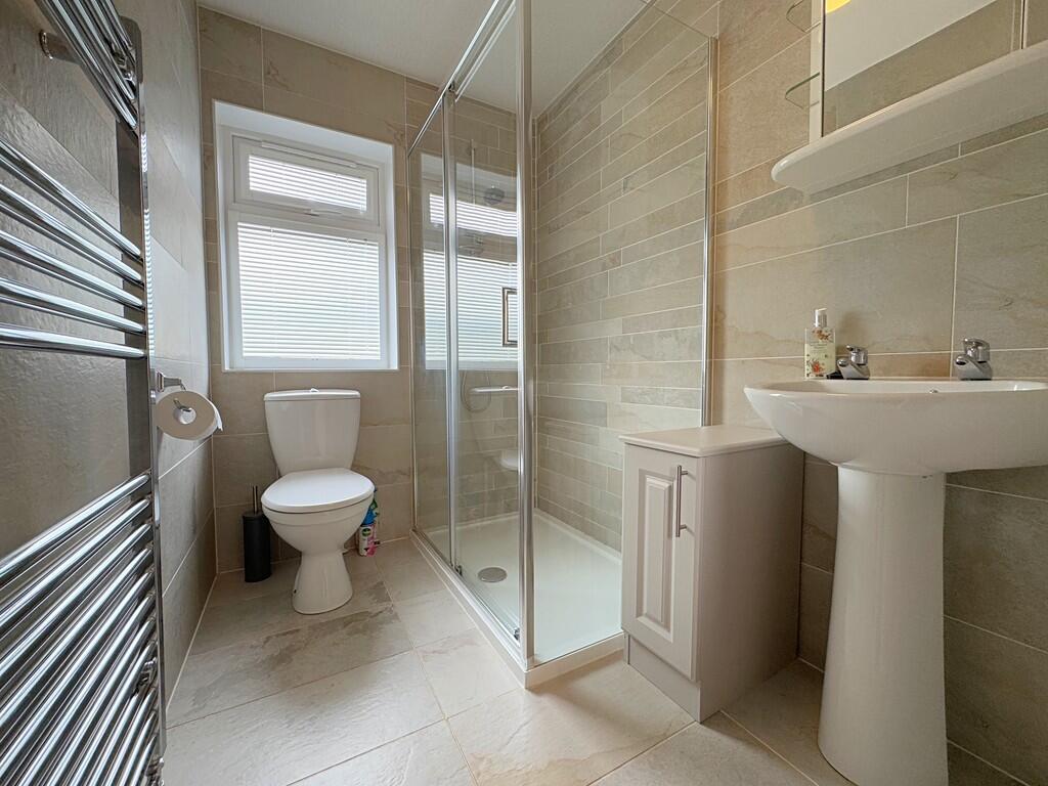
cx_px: 524
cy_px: 393
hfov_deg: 102.1
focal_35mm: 14
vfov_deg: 85.7
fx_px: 424
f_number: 2.2
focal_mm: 2.22
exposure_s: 1/100
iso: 160
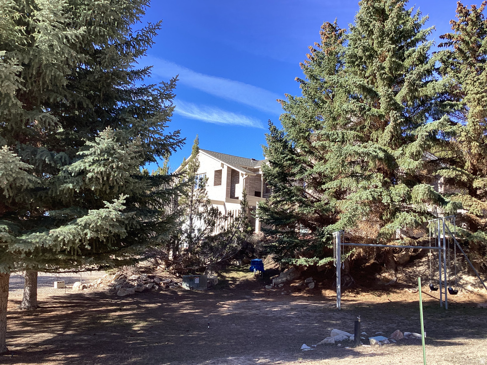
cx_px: 244
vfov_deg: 45.4
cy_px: 182
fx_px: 436
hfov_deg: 58.4
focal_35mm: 31
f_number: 2.4
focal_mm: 3.3
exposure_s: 1/485
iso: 25
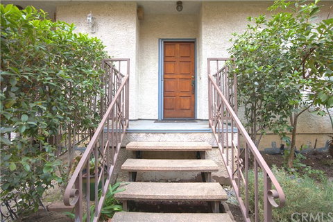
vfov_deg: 73.7
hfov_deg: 96.7
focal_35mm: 16
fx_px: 148
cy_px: 111
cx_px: 166
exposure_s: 1/50
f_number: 3.5
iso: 100
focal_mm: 16
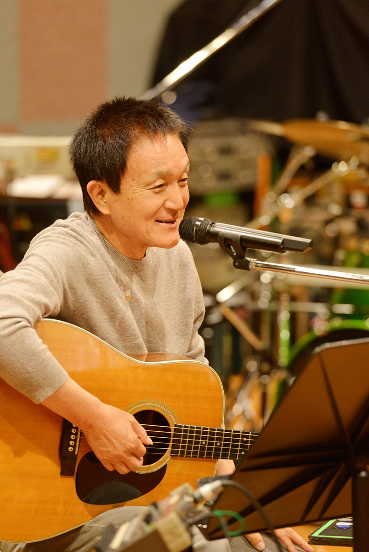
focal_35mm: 200
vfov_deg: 10.3
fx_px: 3071
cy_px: 276
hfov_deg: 6.9
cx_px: 184
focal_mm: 200
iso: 1600
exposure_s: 1/80
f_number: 4
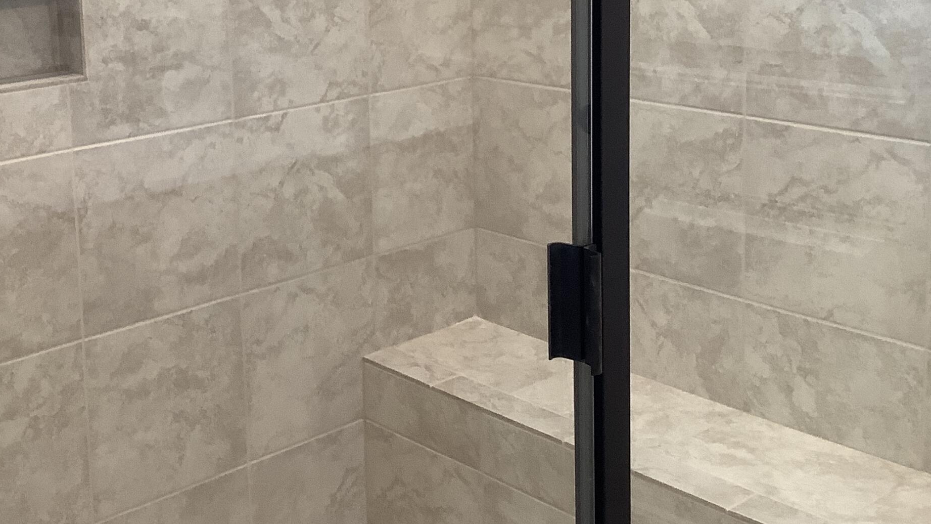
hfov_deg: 37.6
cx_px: 341
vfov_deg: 21.4
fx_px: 1358
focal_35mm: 55
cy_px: 65
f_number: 2.4
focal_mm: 3.3
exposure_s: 1/60
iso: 80
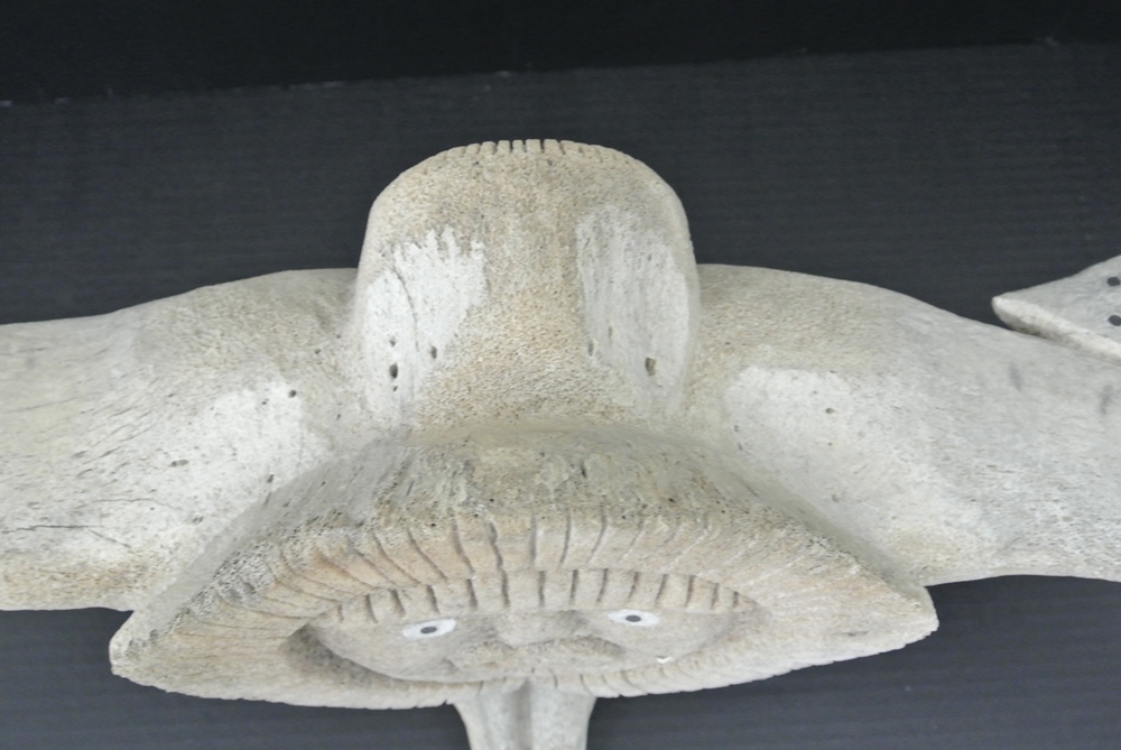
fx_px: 1403
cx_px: 560
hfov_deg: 43.6
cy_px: 375
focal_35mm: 45
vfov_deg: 29.9
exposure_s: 1/30
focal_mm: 16.9
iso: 1600
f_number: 4.5
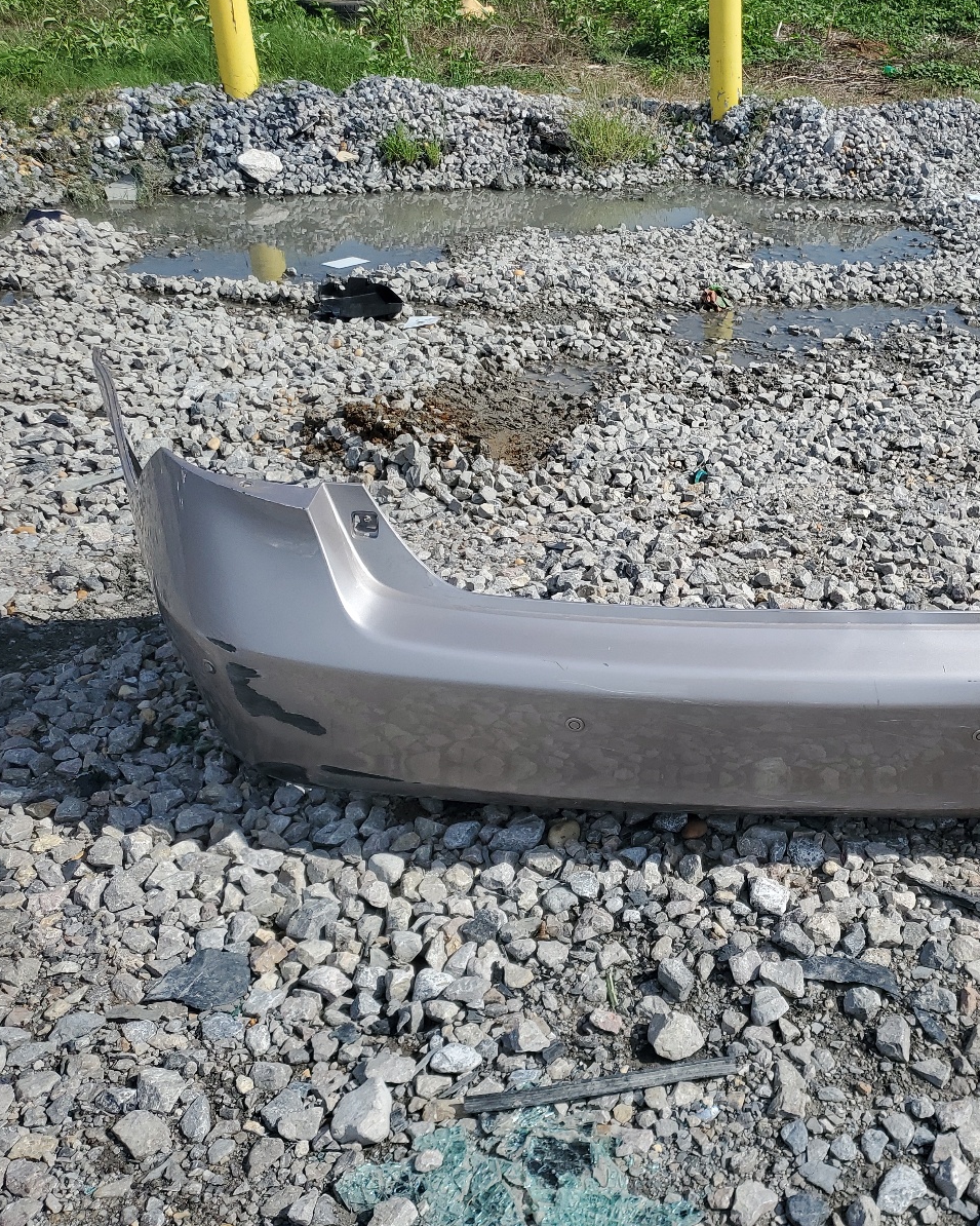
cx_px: 745
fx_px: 1233
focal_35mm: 34
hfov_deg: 41.9
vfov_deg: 52.8
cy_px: 611
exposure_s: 1/5000
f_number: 1.5
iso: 50
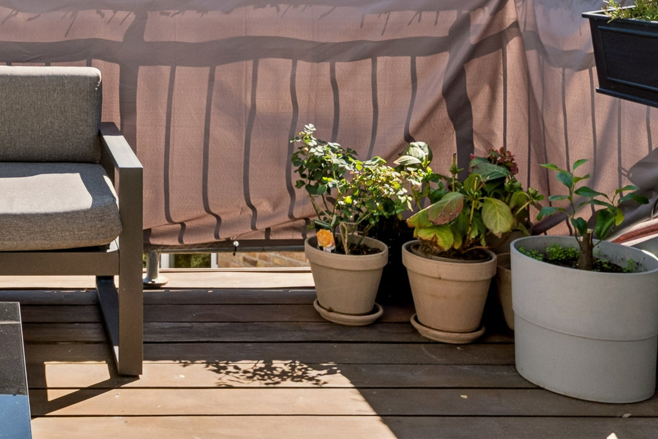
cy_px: -50
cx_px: 24
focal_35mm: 57
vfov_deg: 22.5
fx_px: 1034
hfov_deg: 32.8
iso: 100
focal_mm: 12.8
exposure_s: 1/80
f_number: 7.1
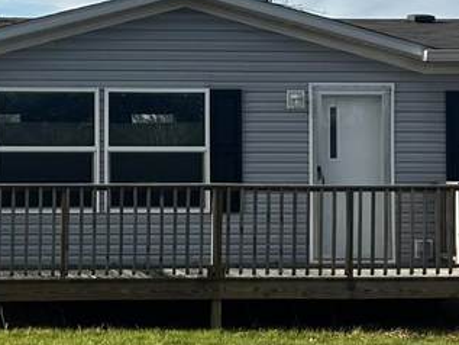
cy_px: 106
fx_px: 1393
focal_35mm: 105
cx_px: 52
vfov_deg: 14.1
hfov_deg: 18.4
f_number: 1.5
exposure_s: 1/3968
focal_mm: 5.7
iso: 50
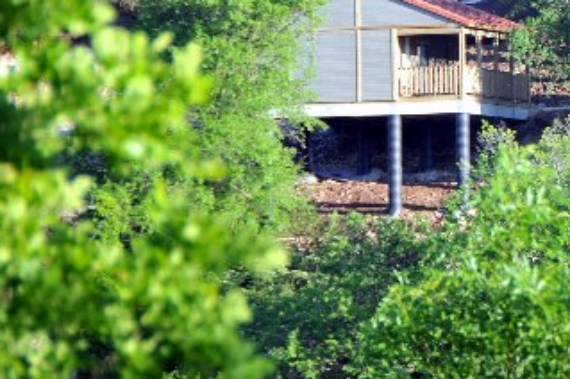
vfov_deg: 2.1
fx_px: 10107
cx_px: 692
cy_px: -12
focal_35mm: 639
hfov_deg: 3.2
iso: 200
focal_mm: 170
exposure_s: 1/160
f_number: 6.3
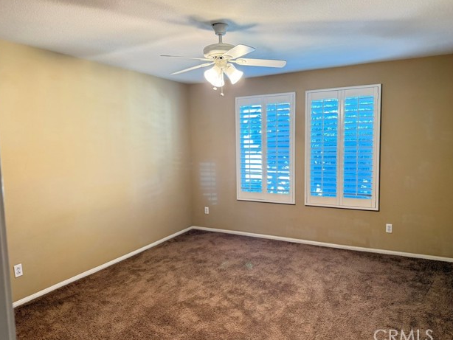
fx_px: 327
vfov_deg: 54.9
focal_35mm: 25
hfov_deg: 69.4
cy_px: 170
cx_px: 228
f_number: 1.78
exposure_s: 1/60
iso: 400
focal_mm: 6.76
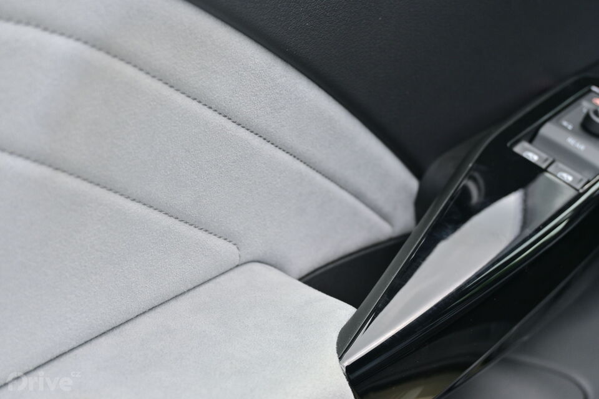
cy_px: 200
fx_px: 1123
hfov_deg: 29.9
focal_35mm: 68
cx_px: 300
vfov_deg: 20.2
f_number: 6
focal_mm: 45
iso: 200
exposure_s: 1/160
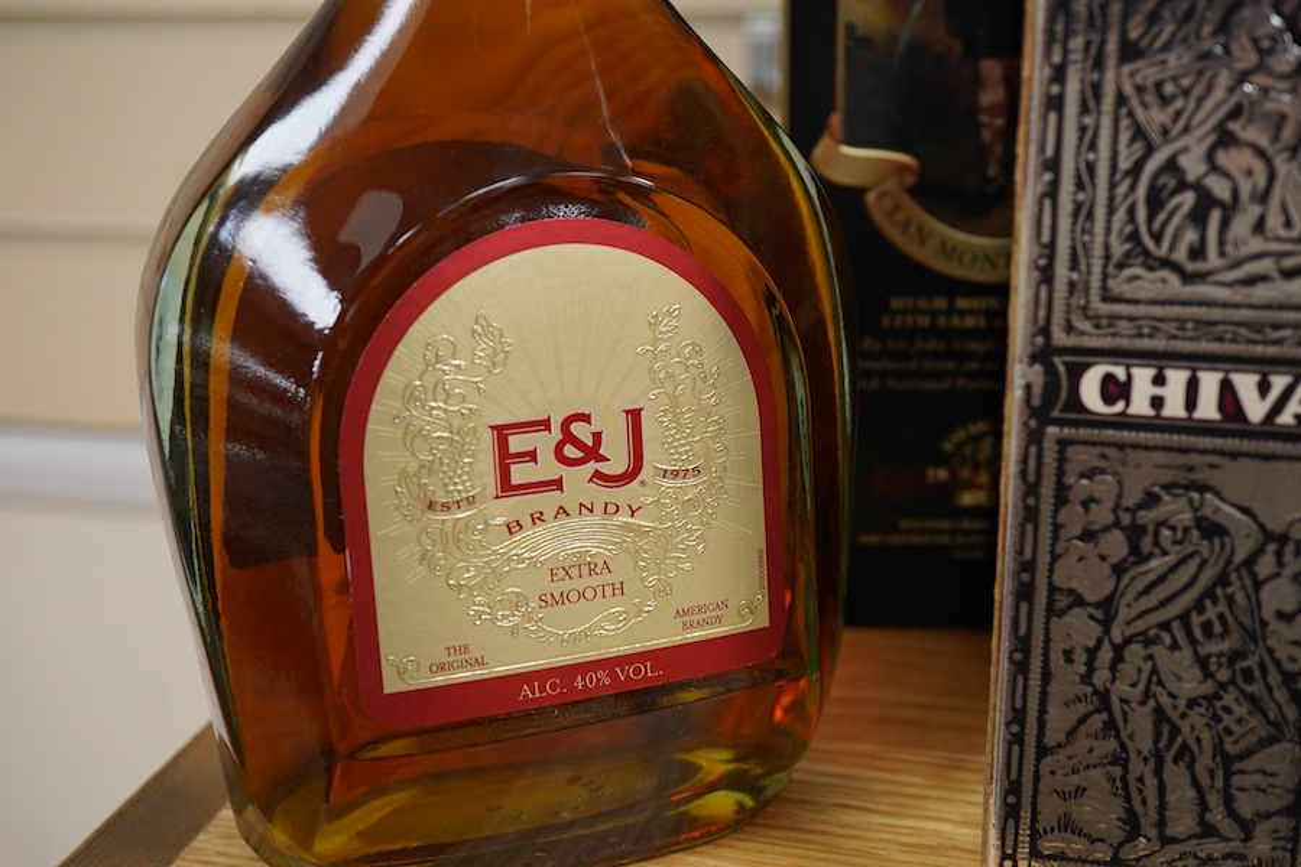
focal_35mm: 45
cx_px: 650
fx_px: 1626
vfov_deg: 29.9
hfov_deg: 43.6
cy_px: 434
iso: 1250
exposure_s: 1/125
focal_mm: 30
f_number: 8
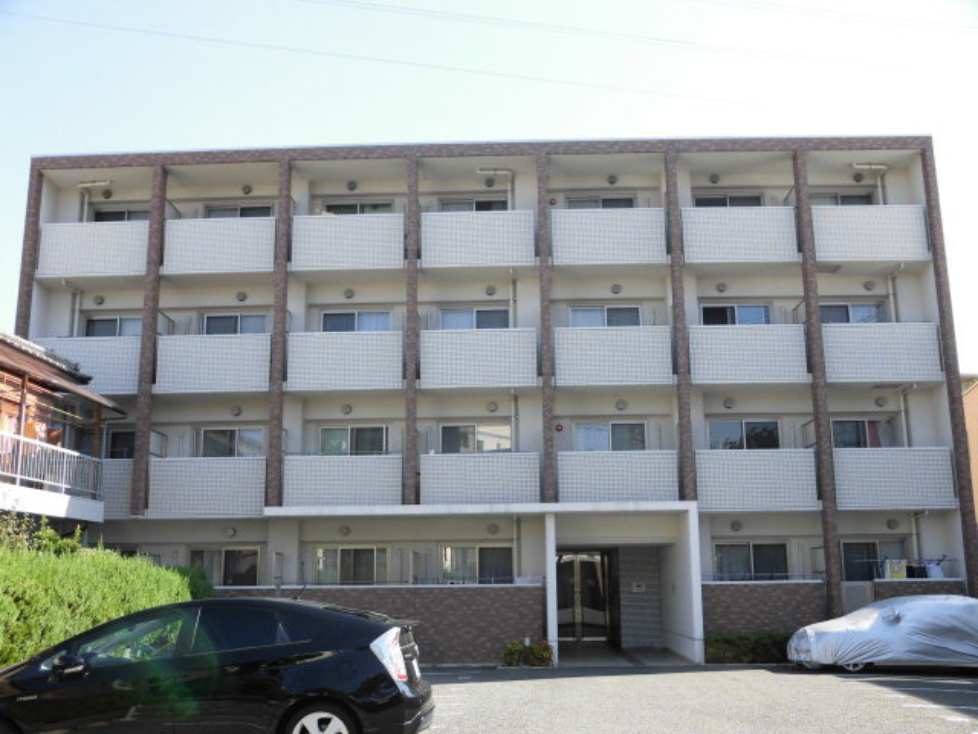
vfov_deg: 37.7
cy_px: 367
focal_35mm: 38
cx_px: 489
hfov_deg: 49.0
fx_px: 1074
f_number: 3.7
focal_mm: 6.77
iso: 100
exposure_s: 1/320
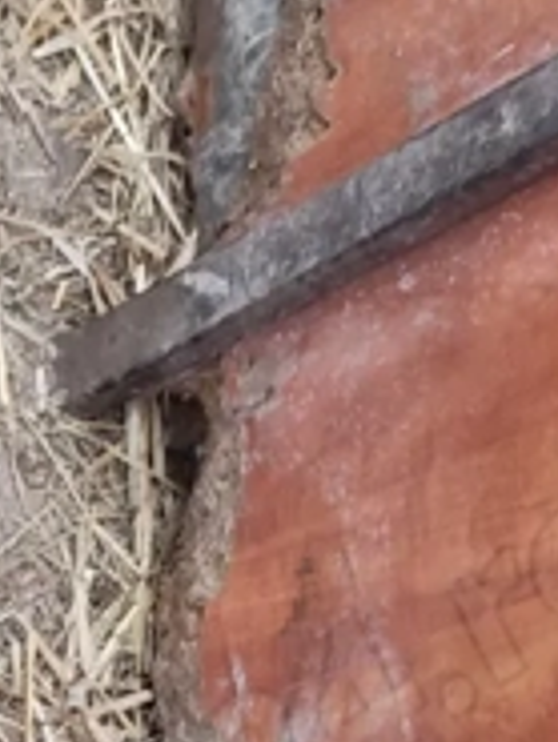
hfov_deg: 7.6
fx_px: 3564
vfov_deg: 11.5
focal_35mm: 166
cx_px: -1200
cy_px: 1035
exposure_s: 1/100
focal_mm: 6.19
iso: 640
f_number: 1.65
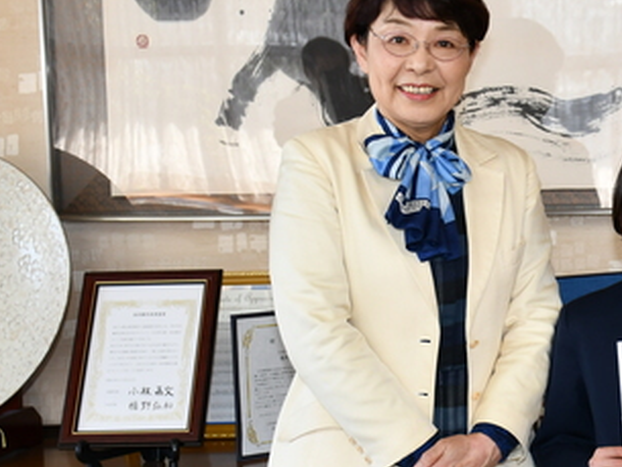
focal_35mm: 92
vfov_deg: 16.1
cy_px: 261
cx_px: 672
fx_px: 1654
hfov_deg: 20.4
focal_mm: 27
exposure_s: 1/60
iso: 320
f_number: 4
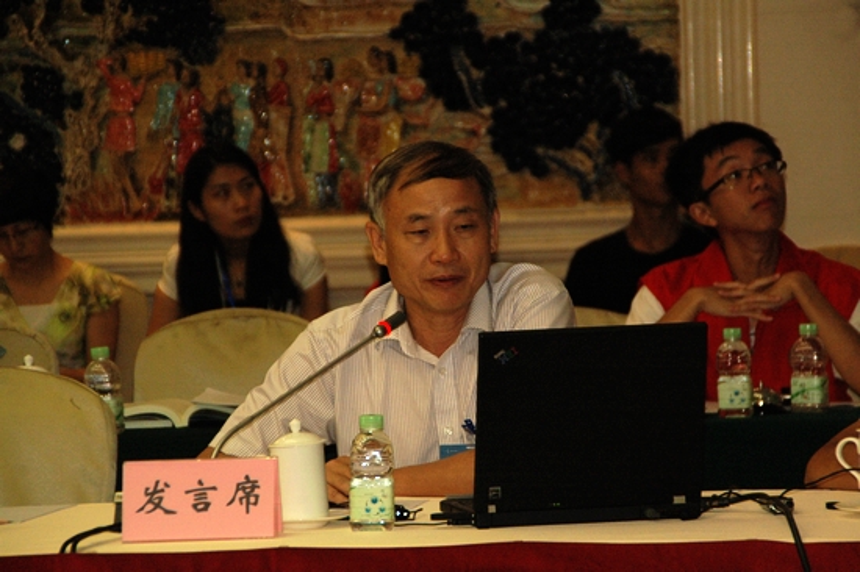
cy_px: 286
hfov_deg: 9.2
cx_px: 430
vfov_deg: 6.1
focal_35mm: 225
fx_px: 5372
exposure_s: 1/60
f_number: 6.3
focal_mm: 150
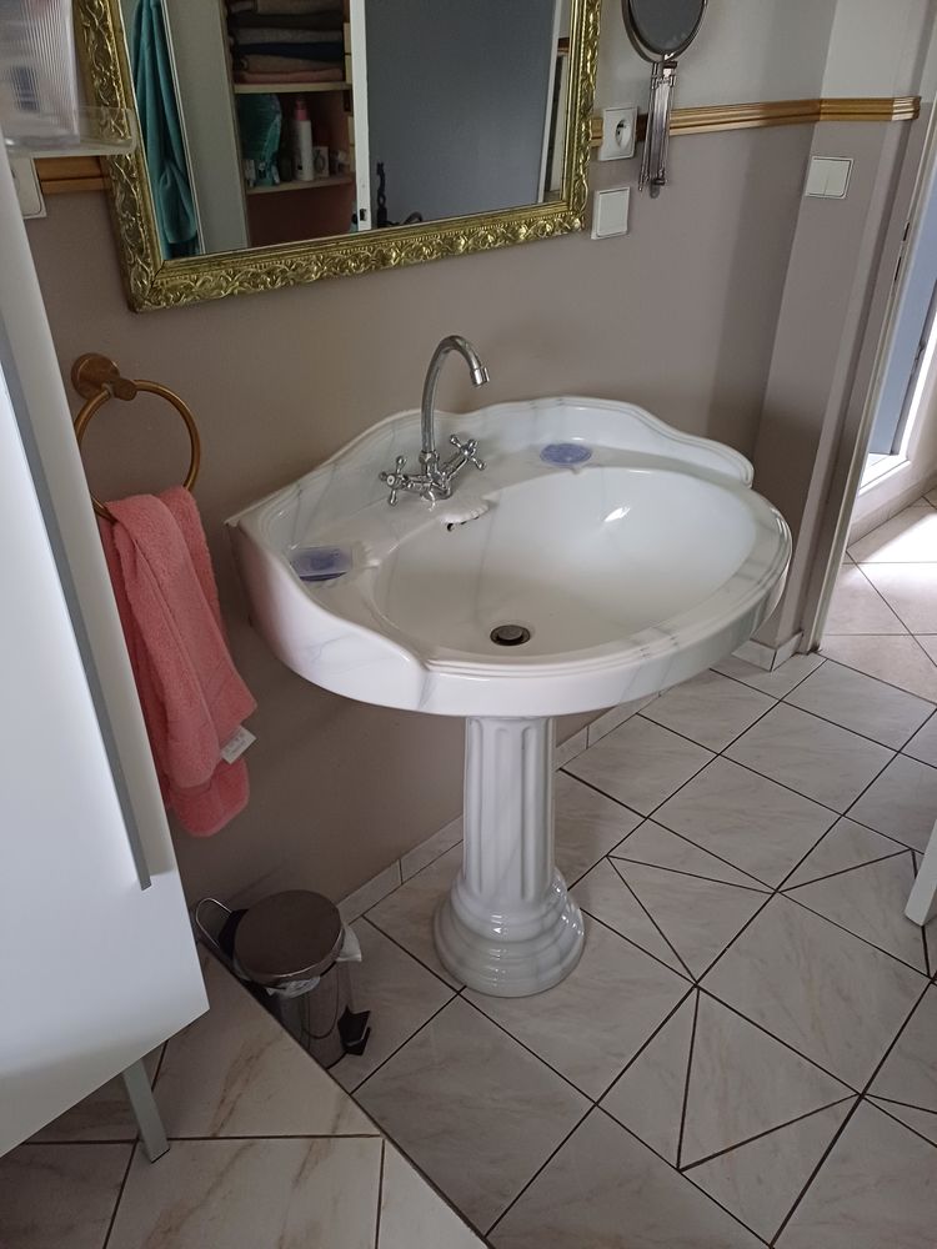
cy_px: 624
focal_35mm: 25
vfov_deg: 69.4
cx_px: 468
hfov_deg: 54.9
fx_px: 902
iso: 500
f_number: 1.8
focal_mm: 4.65
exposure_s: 1/25
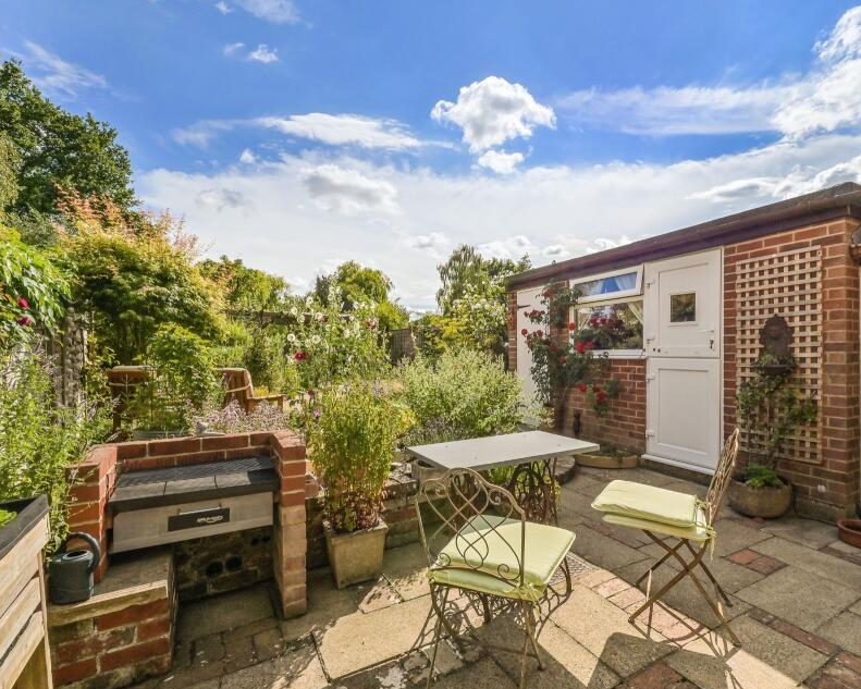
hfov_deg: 89.3
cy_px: 370
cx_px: 479
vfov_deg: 76.9
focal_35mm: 17
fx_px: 433
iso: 400
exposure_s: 1/640
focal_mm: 14
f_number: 16
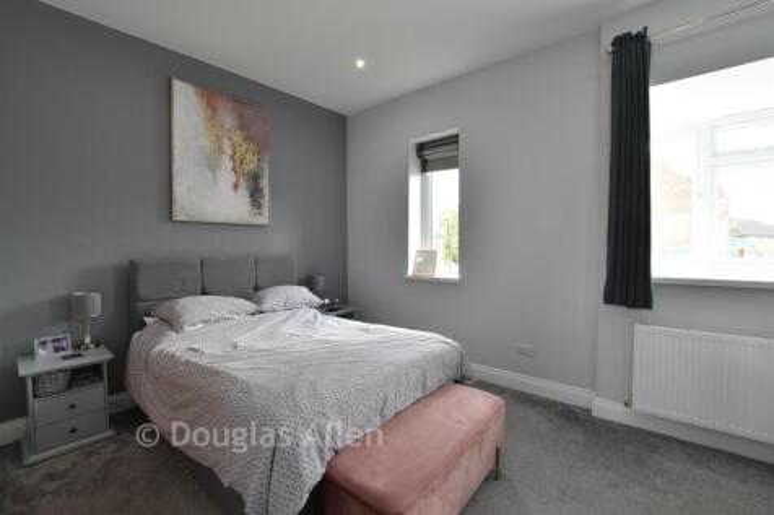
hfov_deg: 100.4
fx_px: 322
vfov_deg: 77.3
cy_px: 258
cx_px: 387
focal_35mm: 15
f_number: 8
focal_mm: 10
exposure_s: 1/4
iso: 100
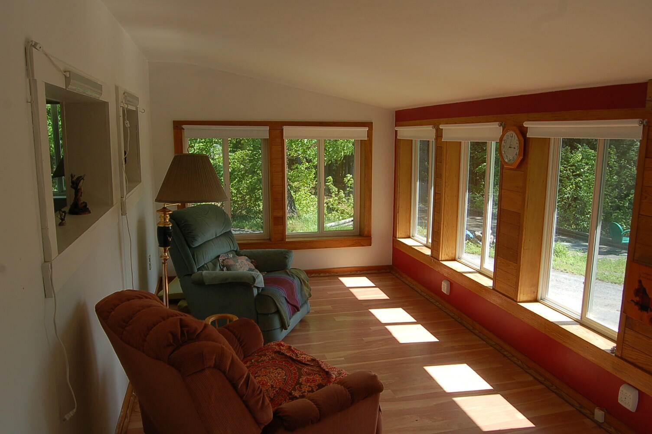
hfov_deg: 67.4
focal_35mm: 27
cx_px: 326
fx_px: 489
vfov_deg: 47.8
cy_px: 217
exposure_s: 1/160
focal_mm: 18
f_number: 6.3
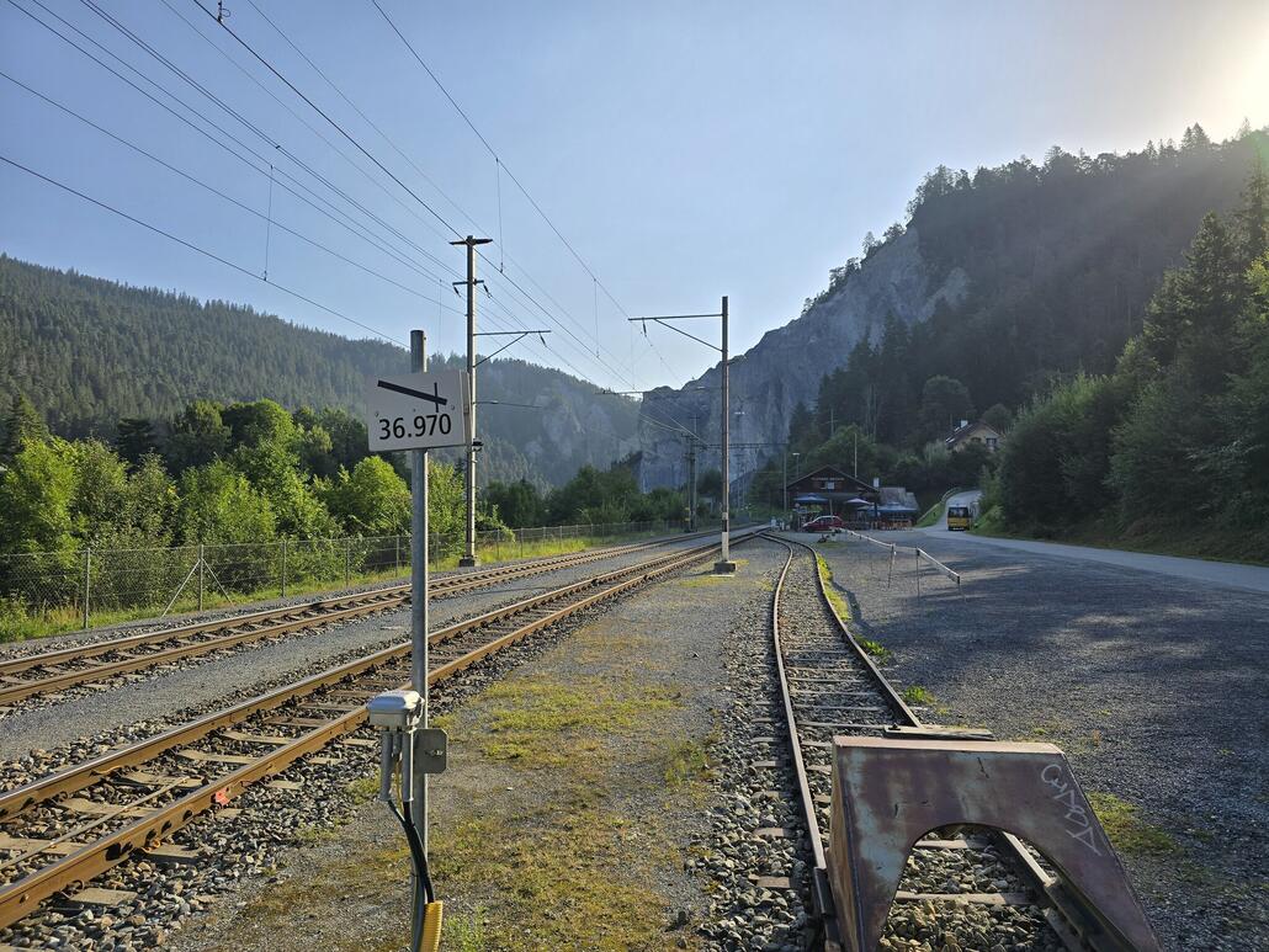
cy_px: 476
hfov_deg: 73.9
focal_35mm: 23
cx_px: 634
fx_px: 843
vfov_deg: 58.9
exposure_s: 1/1154
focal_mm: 6.3
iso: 12
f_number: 1.7
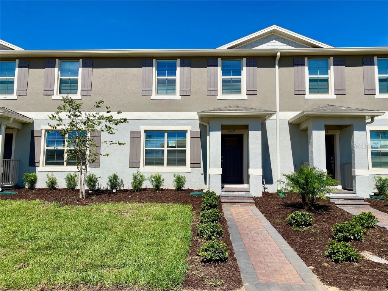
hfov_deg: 67.3
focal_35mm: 26
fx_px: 291
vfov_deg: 53.1
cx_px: 194
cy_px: 146
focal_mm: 4.25
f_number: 1.8
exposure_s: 1/4444
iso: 32
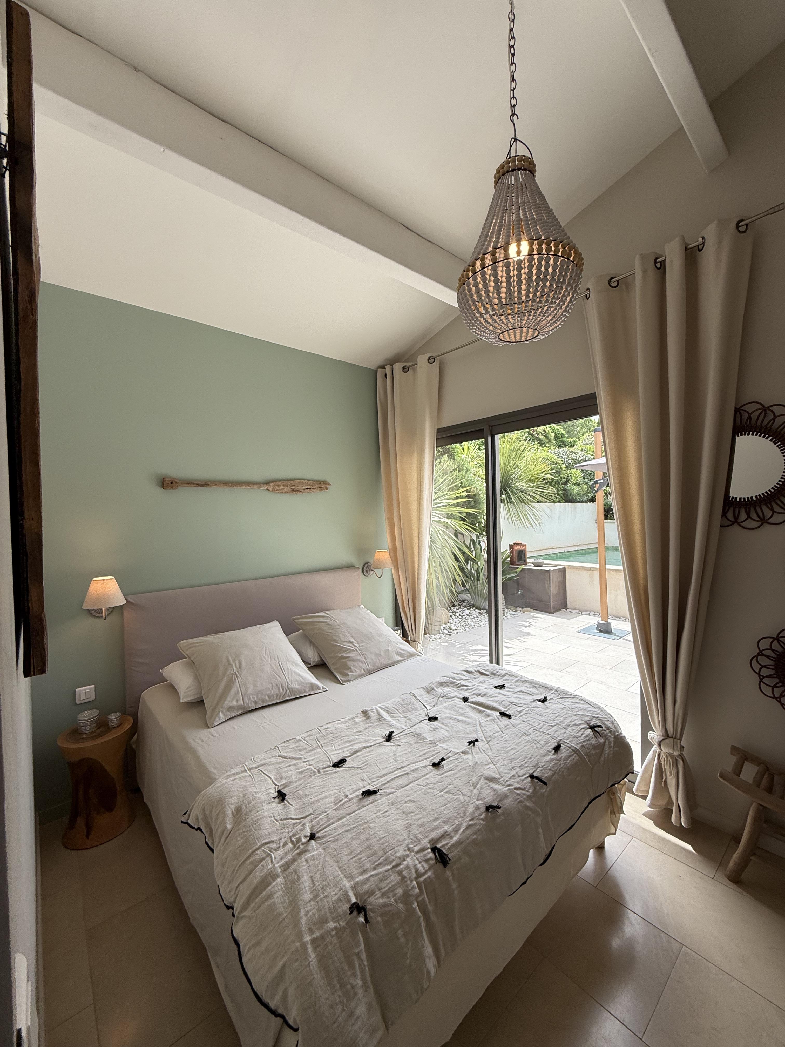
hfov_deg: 85.7
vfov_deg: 102.1
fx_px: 423
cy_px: 524
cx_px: 392
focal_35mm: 14
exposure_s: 1/335
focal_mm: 2.22
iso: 50
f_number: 2.2
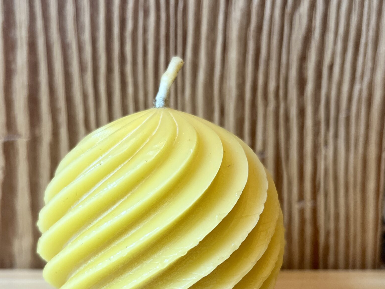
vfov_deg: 33.3
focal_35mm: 43
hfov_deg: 43.7
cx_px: 165
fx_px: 478
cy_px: 191
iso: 160
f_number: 1.6
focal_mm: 5.1
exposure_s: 1/60
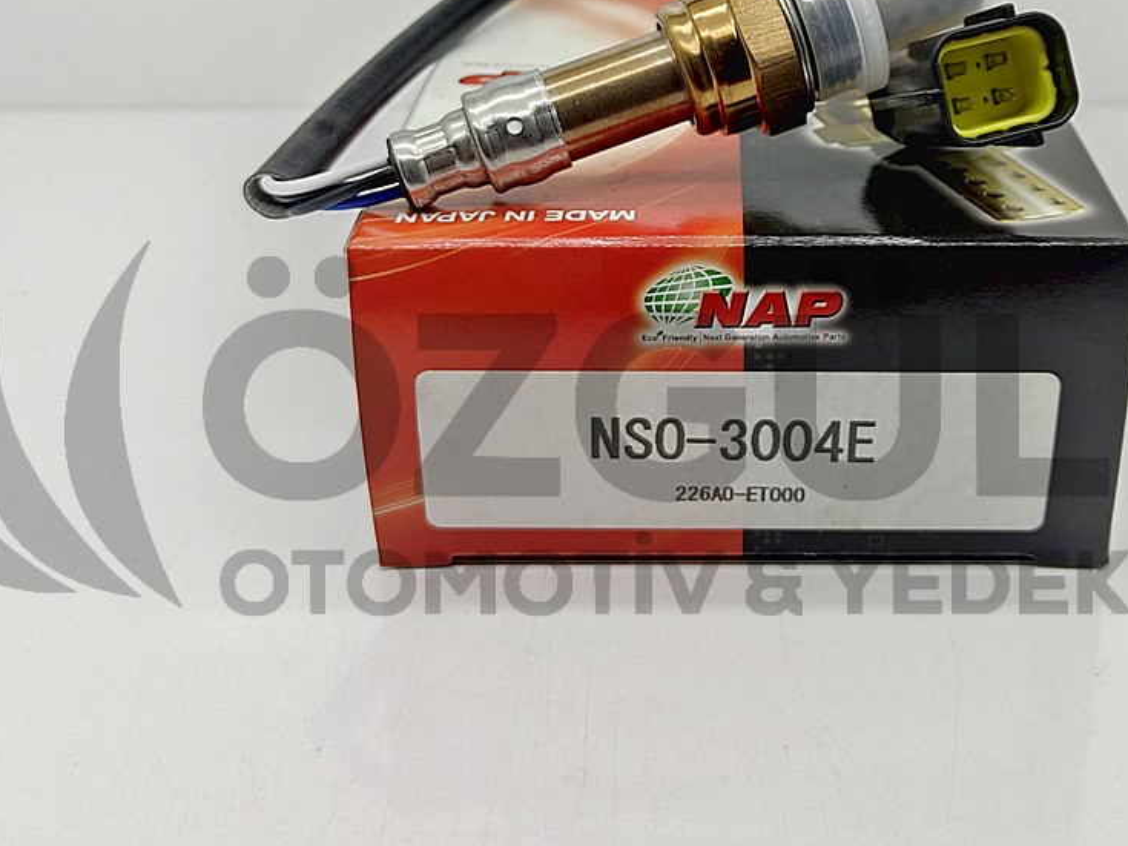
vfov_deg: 30.9
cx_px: 697
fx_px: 1499
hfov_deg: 41.0
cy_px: 197
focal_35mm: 46
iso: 106
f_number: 1.79
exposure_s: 1/100
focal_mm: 4.74
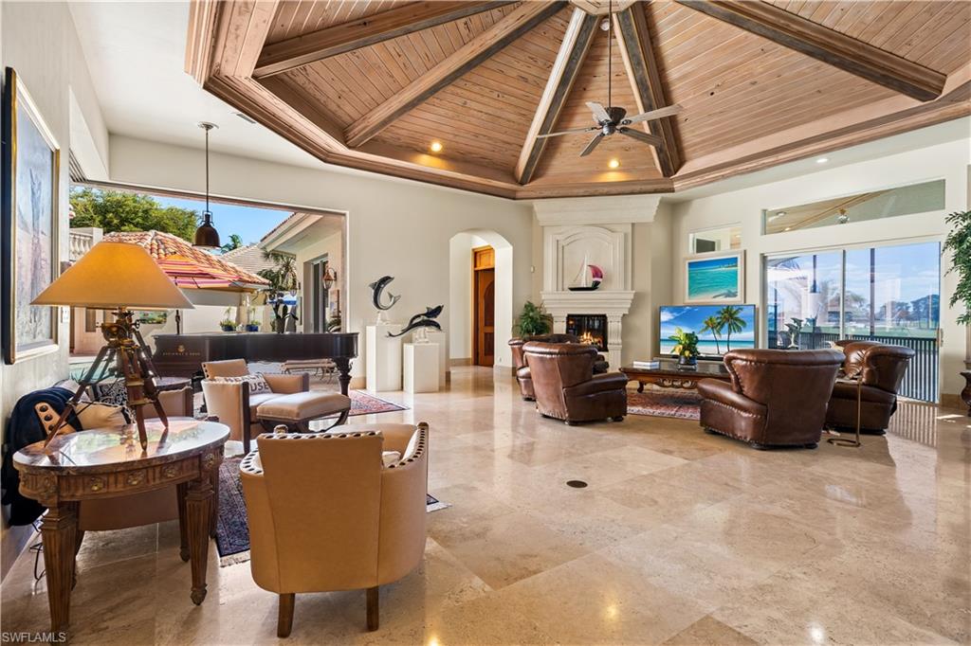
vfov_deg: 70.4
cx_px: 486
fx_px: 458
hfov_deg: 93.3
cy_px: 323
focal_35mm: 17
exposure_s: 1/6
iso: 400
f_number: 8
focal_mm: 17
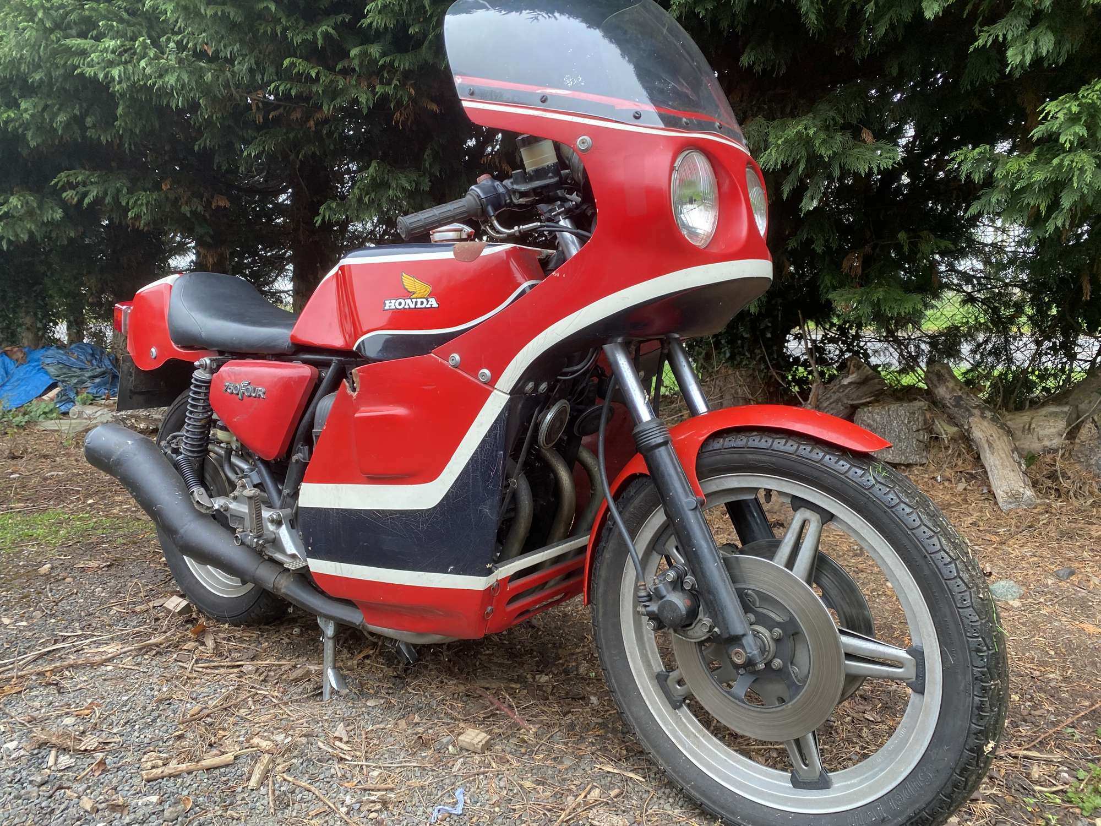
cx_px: 550
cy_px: 413
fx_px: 827
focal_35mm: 26
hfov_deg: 67.3
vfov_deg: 53.1
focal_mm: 4.25
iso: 125
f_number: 1.8
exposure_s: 1/108
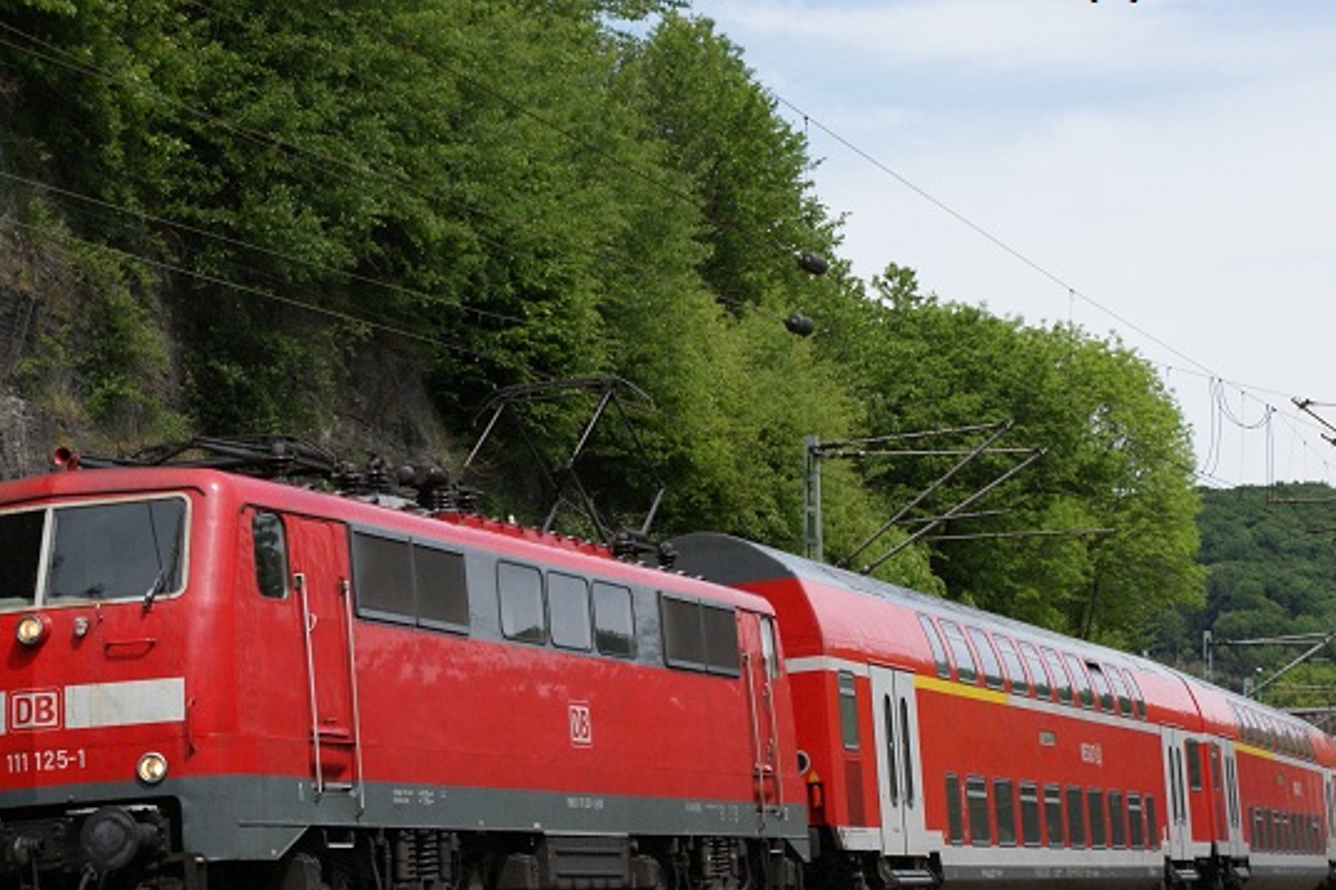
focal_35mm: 98
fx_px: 3625
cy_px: 587
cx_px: 517
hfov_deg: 20.8
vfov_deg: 14.0
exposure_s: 1/1250
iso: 400
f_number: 8
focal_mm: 45
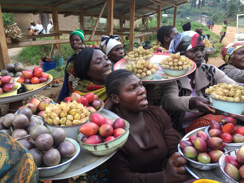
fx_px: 204
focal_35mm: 29
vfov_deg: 48.2
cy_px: 92
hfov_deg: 61.7
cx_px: 122
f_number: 2.2
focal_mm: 4.15
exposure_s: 1/100
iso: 32
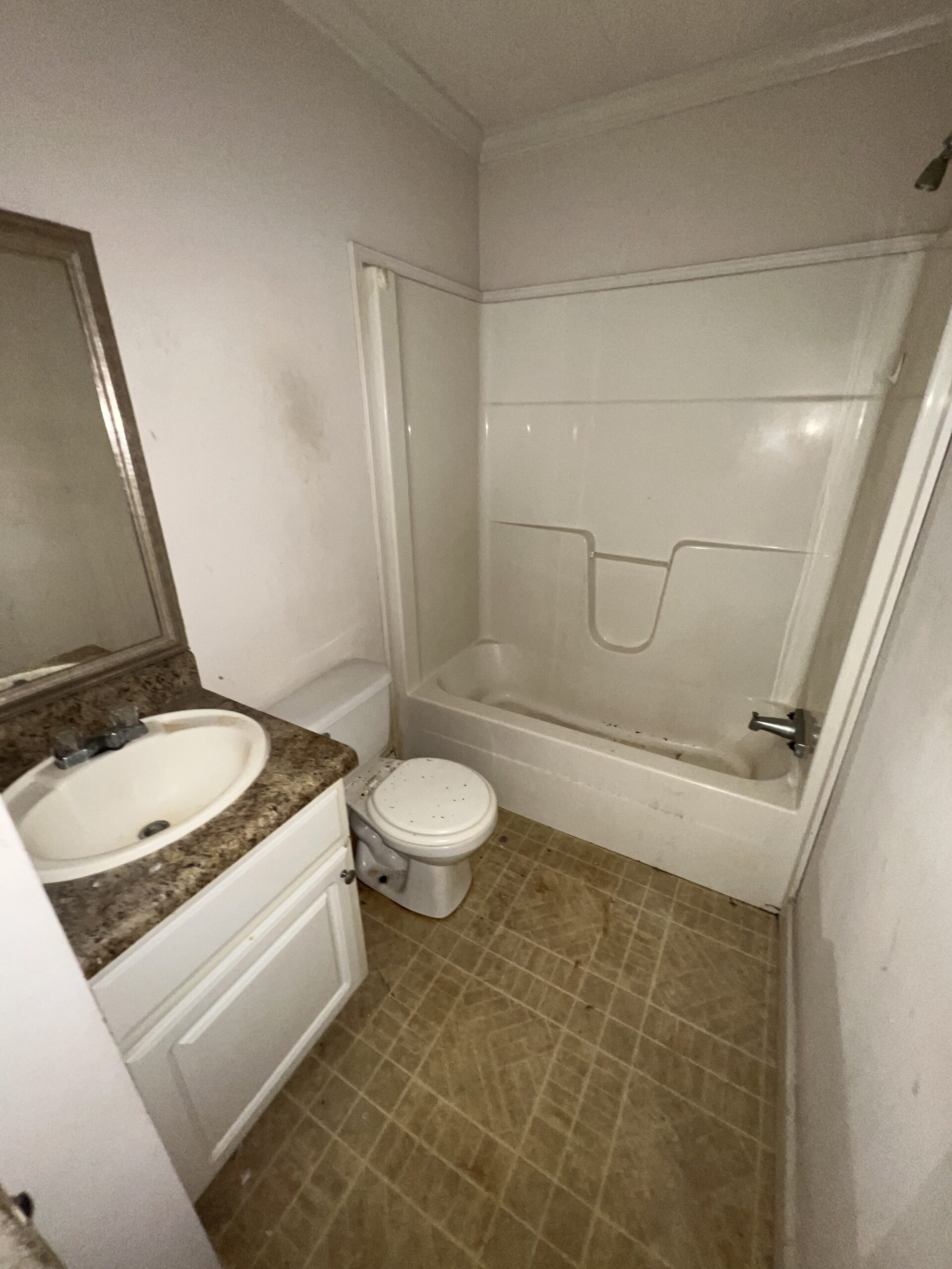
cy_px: 634
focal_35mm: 13
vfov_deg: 106.2
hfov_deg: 89.9
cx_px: 476
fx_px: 477
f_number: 1.8
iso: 100
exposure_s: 1/38
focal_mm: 1.57
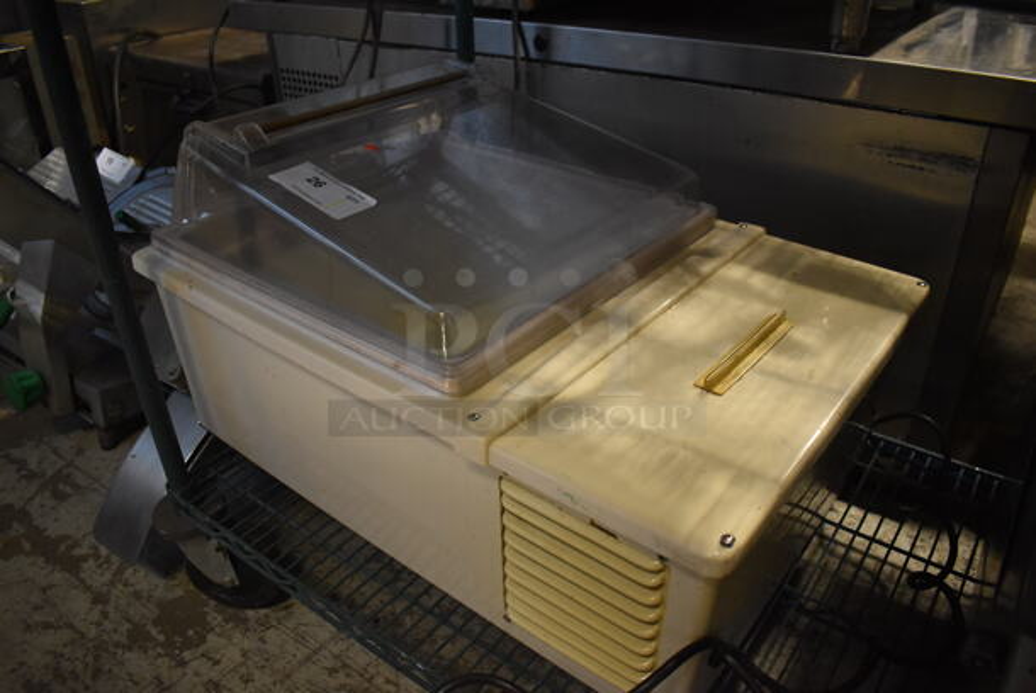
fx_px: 778
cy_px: 346
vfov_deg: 48.0
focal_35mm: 27
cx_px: 518
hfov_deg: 67.3
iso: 2000
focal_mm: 18
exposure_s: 1/125
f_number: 3.5
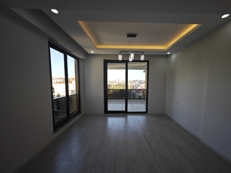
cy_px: 89
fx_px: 87
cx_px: 123
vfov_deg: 89.9
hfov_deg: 106.0
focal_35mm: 13
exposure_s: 1/344
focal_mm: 2.03
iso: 125
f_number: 1.8
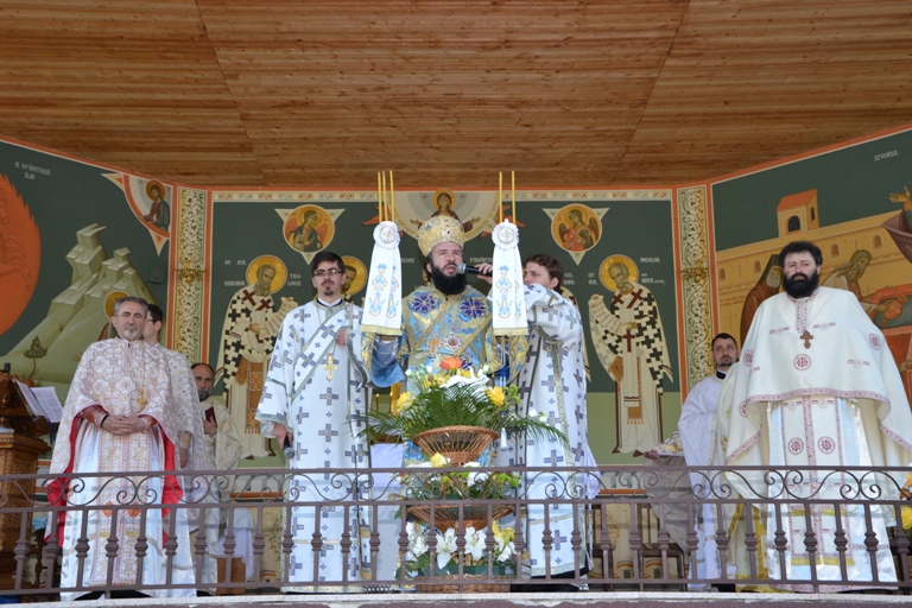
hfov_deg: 41.1
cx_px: 456
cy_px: 304
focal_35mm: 48
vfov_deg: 28.1
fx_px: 1216
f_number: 5.6
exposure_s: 1/125
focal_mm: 32
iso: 320
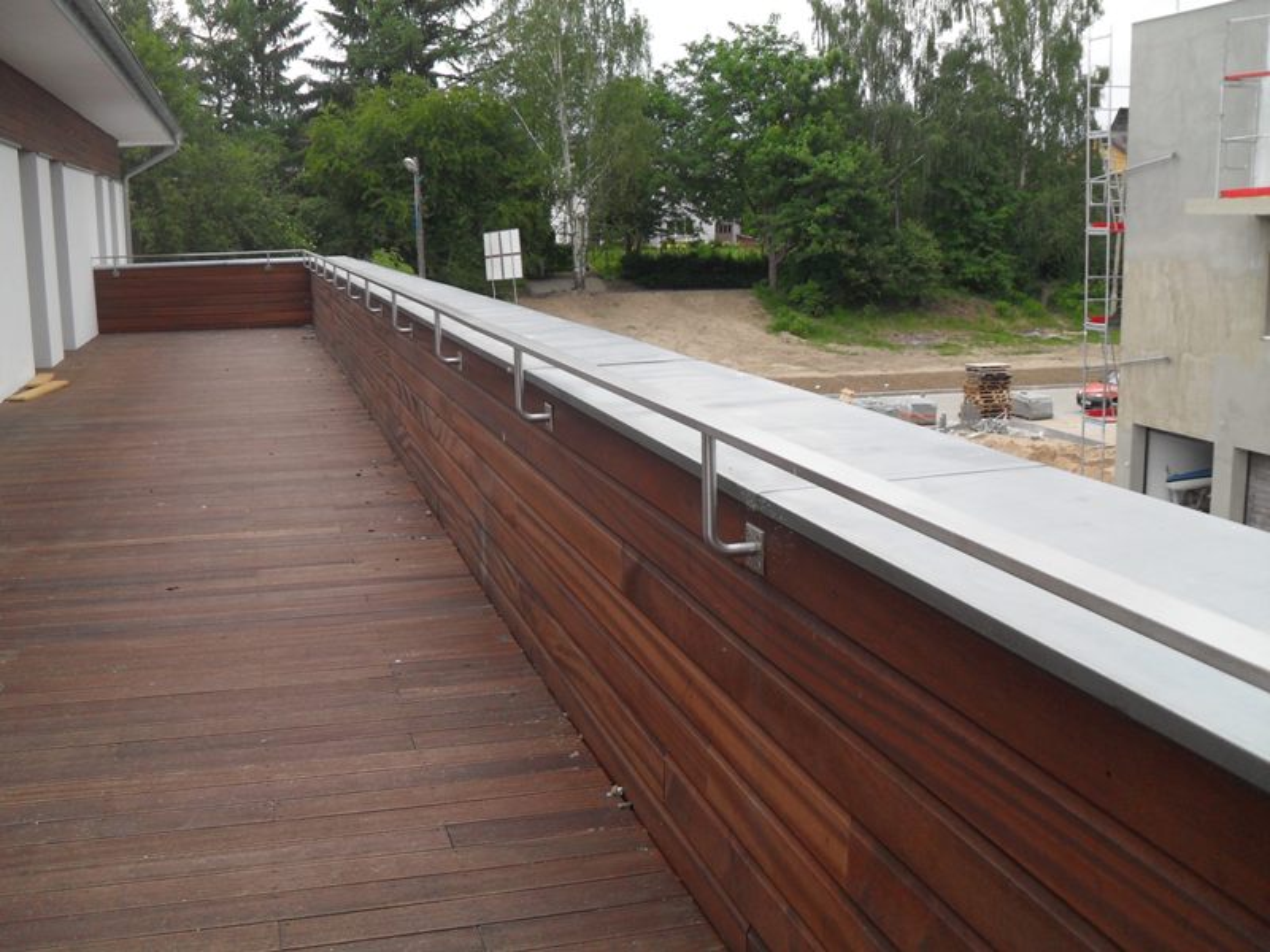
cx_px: 635
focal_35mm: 35
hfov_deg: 52.6
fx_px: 1284
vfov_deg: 40.7
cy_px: 476
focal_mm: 6.2
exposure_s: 1/350
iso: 100
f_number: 2.8
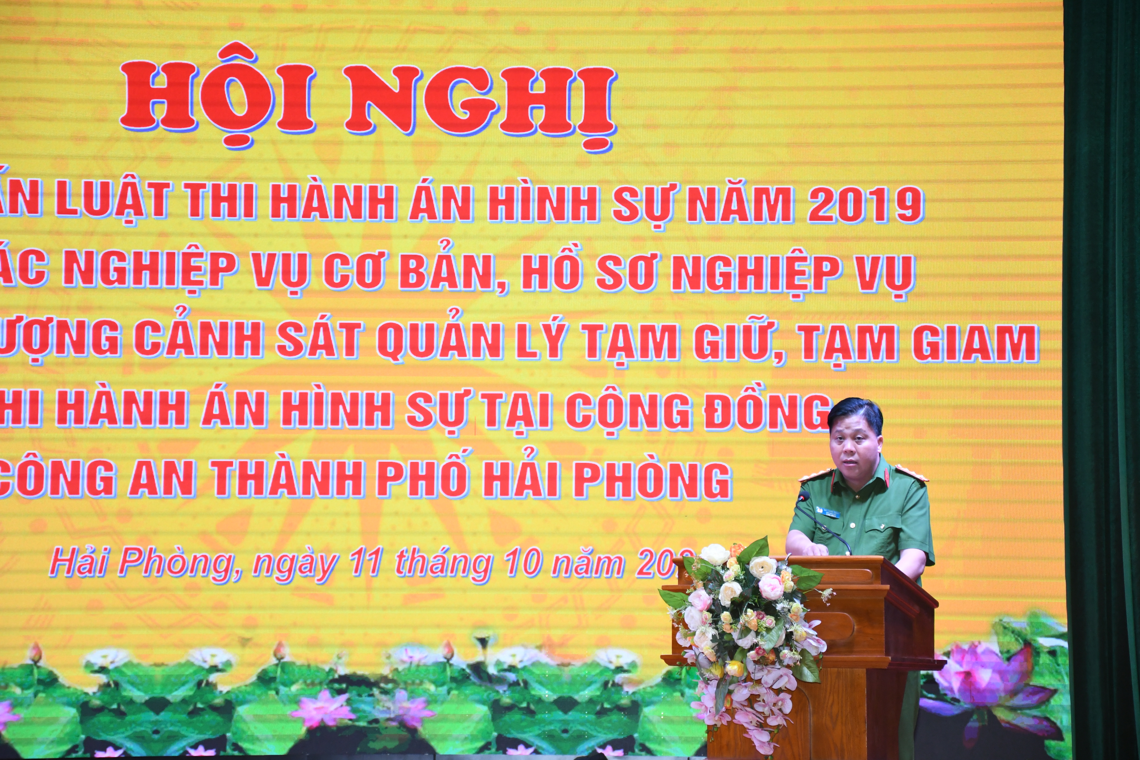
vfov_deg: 11.4
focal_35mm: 120
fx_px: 3800
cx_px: 570
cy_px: 380
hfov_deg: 17.1
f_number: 5.3
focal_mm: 80
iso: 1600
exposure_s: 1/200
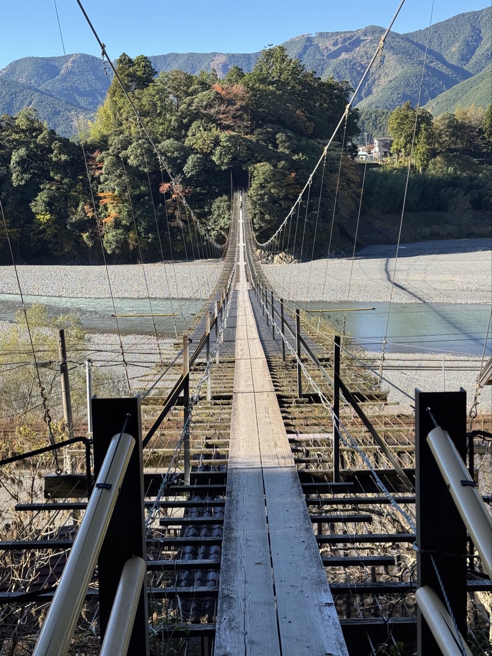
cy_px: 328
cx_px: 246
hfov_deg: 30.3
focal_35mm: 48
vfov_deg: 39.7
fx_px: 909
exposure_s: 1/1011
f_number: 1.78
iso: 64
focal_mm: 6.76
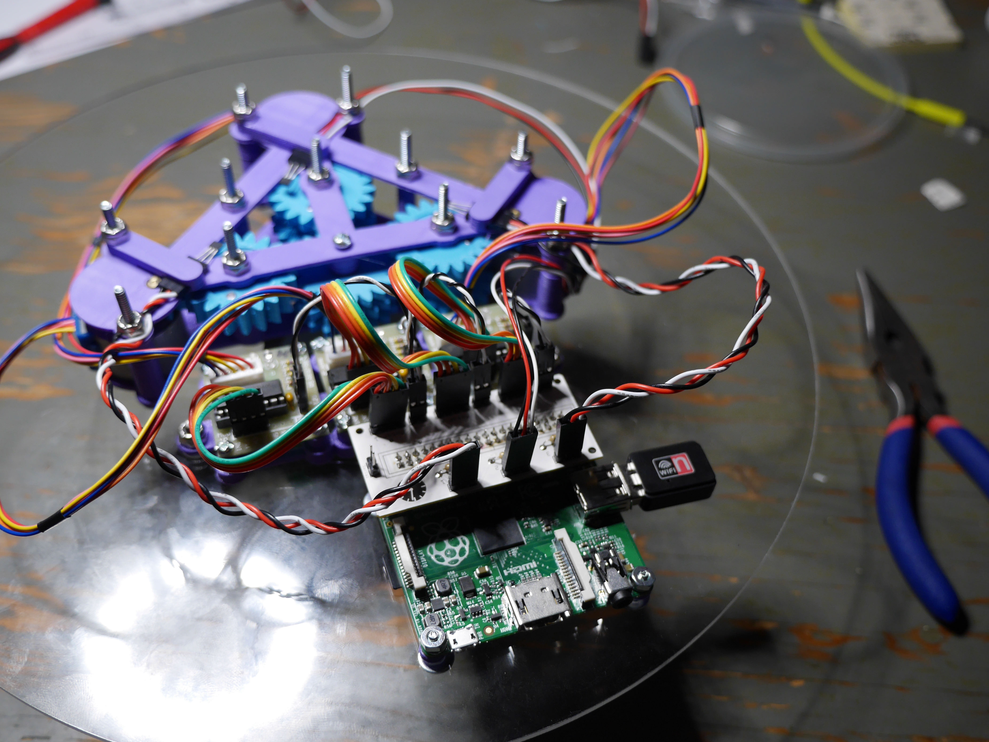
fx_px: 1057
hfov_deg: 50.1
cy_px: 384
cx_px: 497
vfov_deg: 38.7
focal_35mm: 37
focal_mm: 17
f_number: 2.8
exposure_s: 1/60
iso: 320
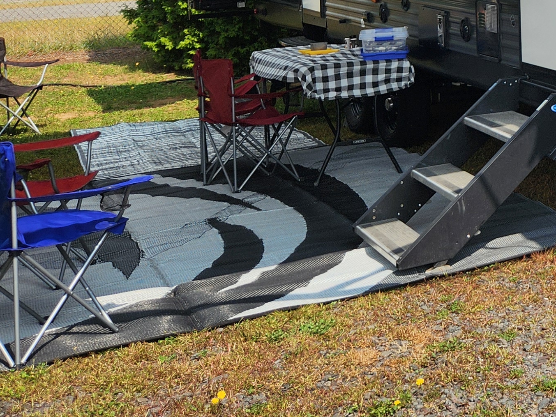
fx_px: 1092
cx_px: 754
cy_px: -48
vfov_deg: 20.6
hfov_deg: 24.3
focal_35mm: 68
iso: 20
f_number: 1.8
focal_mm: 5.4
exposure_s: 1/2054
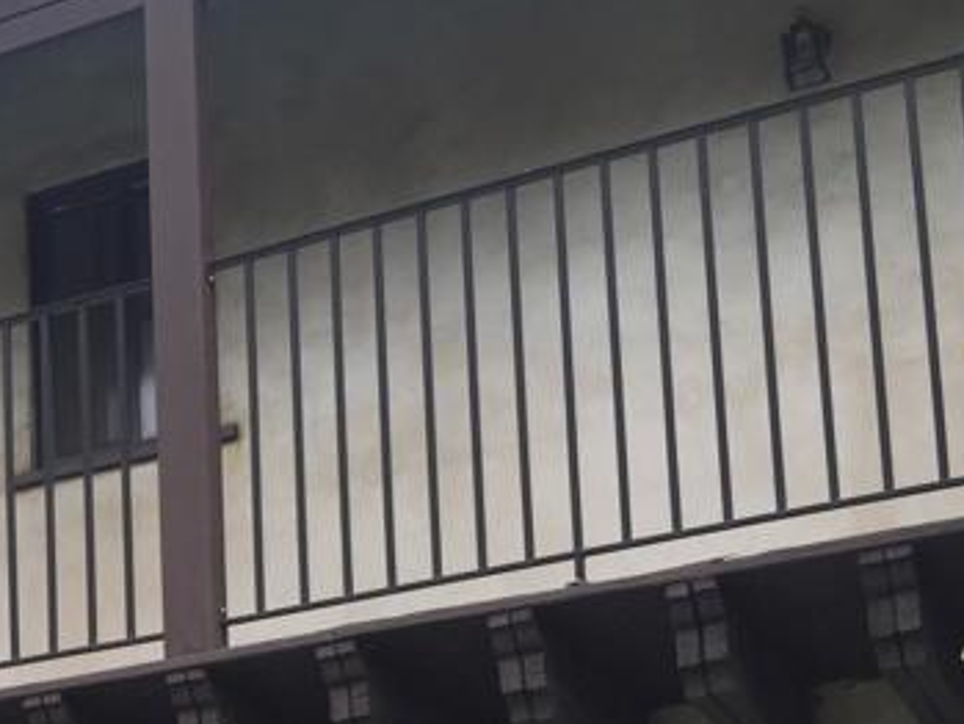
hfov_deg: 21.3
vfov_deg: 16.2
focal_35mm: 85
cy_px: 1006
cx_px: -204
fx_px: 2368
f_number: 2.2
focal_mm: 4.15
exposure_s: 1/373
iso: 32
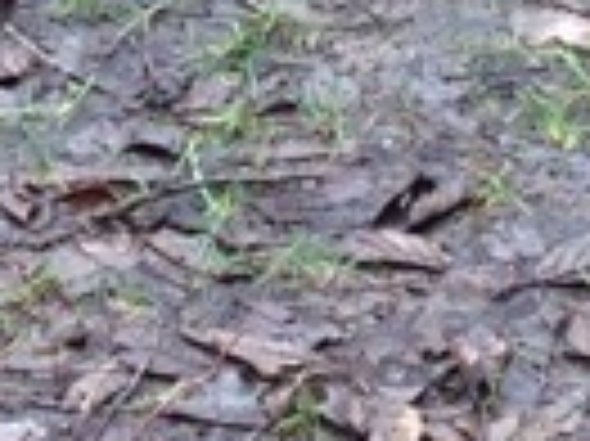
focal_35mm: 258
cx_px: 216
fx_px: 4393
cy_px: 76
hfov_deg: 7.7
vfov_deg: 5.7
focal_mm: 4.12
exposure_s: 1/120
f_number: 2.4
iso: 50
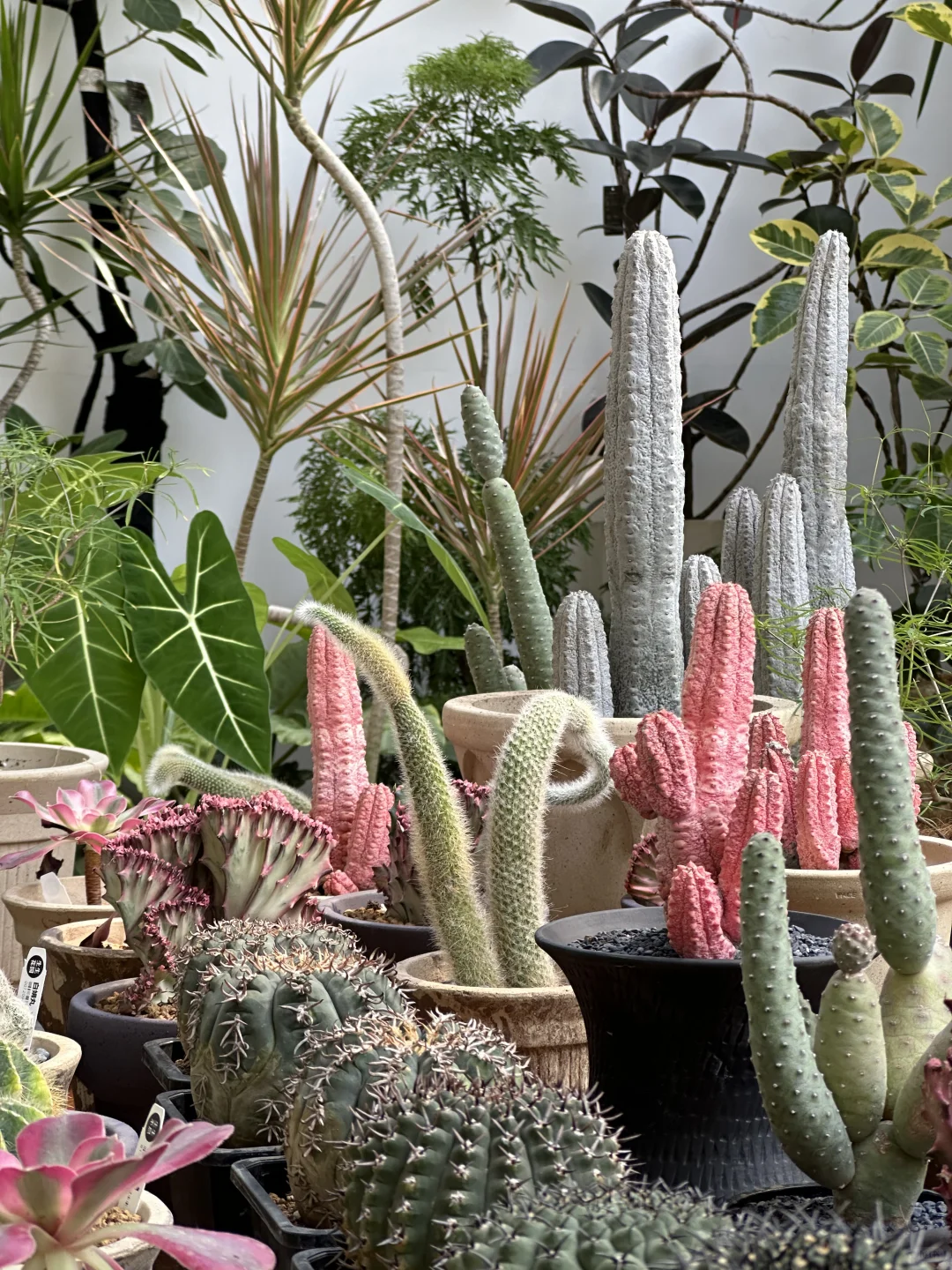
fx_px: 2824
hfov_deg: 19.1
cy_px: 635
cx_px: 476
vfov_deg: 25.3
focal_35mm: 77
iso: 80
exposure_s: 1/99
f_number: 2.8
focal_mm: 9
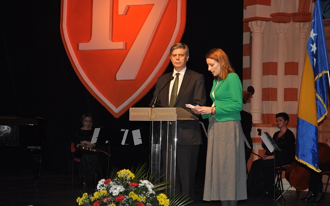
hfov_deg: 24.5
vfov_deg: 15.5
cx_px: 165
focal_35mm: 85
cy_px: 103
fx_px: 760
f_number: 5.6
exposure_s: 1/60
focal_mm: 55
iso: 800
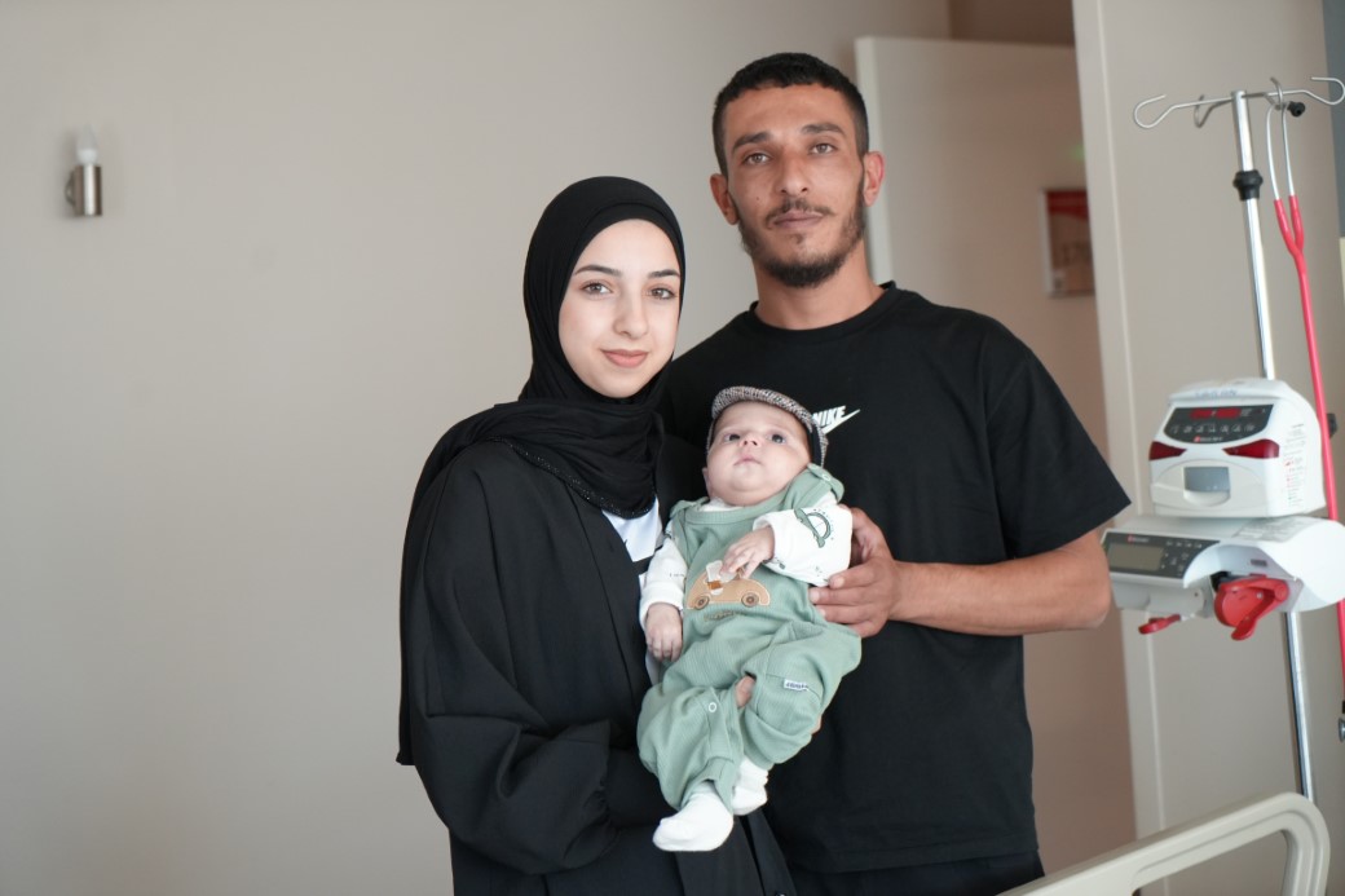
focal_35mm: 70
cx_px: 672
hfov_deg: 28.8
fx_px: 2615
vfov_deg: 19.5
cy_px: 448
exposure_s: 1/160
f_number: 4
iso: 2500
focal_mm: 70
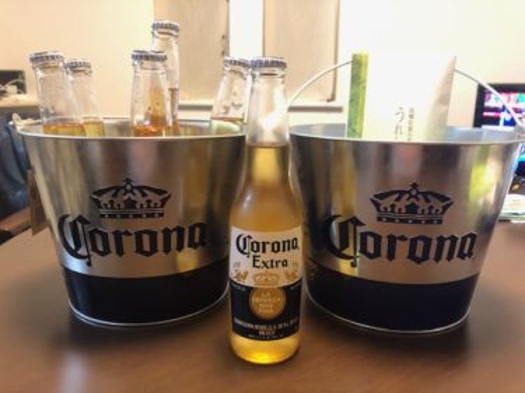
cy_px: 196
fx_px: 425
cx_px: 262
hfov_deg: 63.5
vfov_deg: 49.7
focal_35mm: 28
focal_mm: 3.99
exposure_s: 1/9
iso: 100
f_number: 1.8
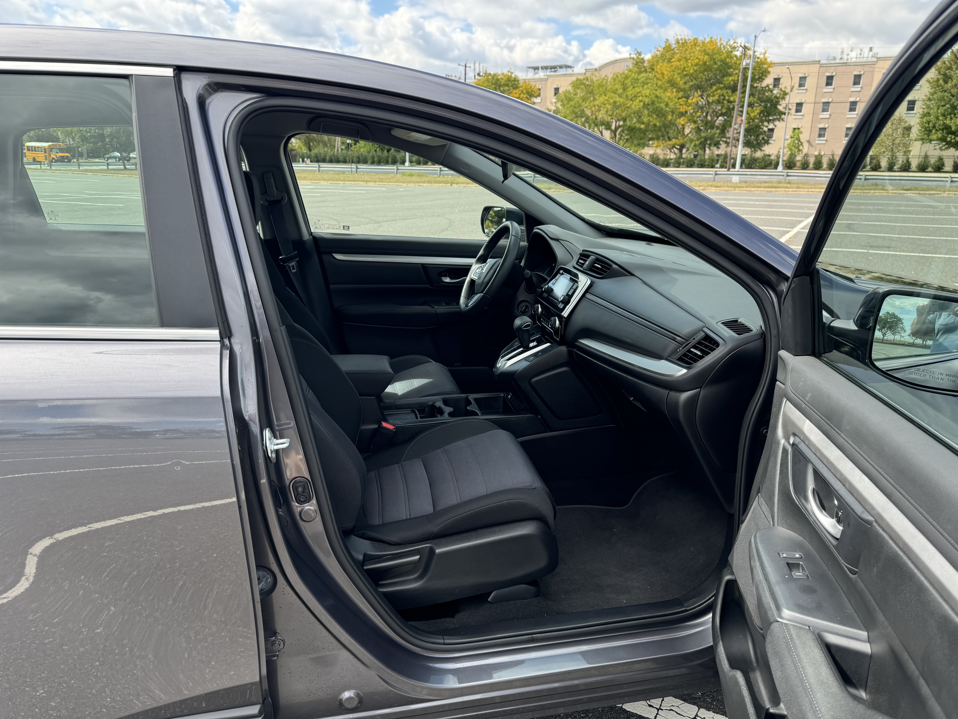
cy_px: 360
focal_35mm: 24
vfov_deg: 56.8
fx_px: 664
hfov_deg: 71.6
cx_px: 479
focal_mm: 6.76
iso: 80
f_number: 1.78
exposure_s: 1/853
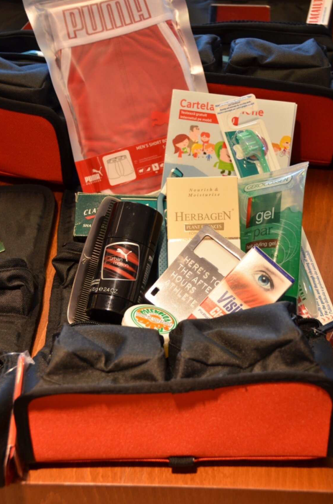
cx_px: 174
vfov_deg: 28.9
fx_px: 976
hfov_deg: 19.4
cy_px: 258
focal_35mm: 70
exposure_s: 1/80
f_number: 4.5
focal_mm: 44
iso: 400
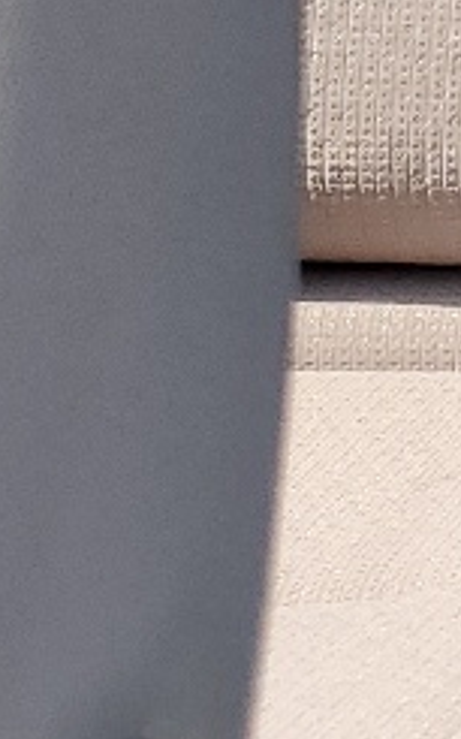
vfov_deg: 10.6
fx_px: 3620
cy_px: -754
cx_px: 1552
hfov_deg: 6.4
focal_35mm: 180
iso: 50
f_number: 1.5
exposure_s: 1/286
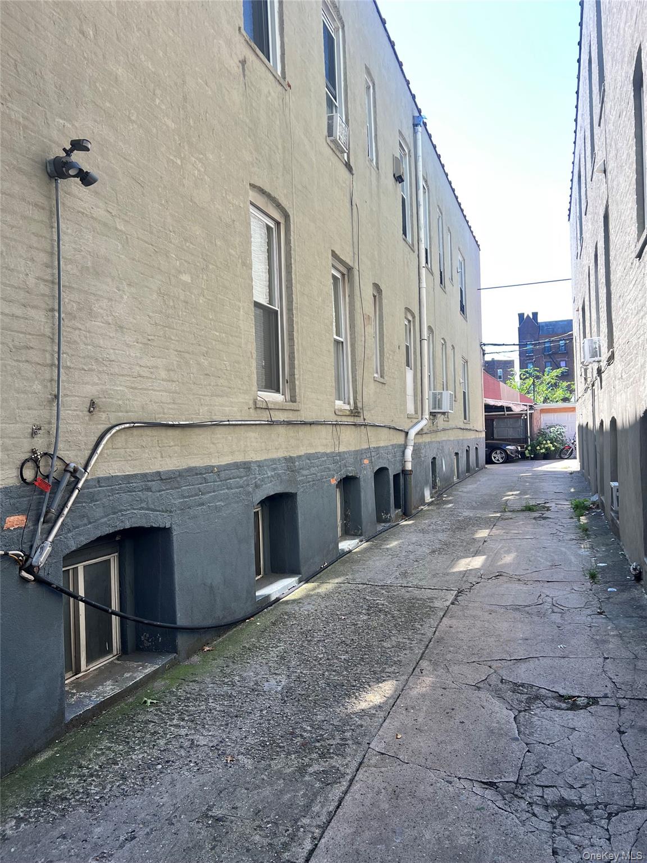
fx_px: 648
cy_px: 432
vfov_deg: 67.3
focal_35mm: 26
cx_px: 324
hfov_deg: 53.1
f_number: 1.5
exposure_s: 1/250
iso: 50
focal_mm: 5.7
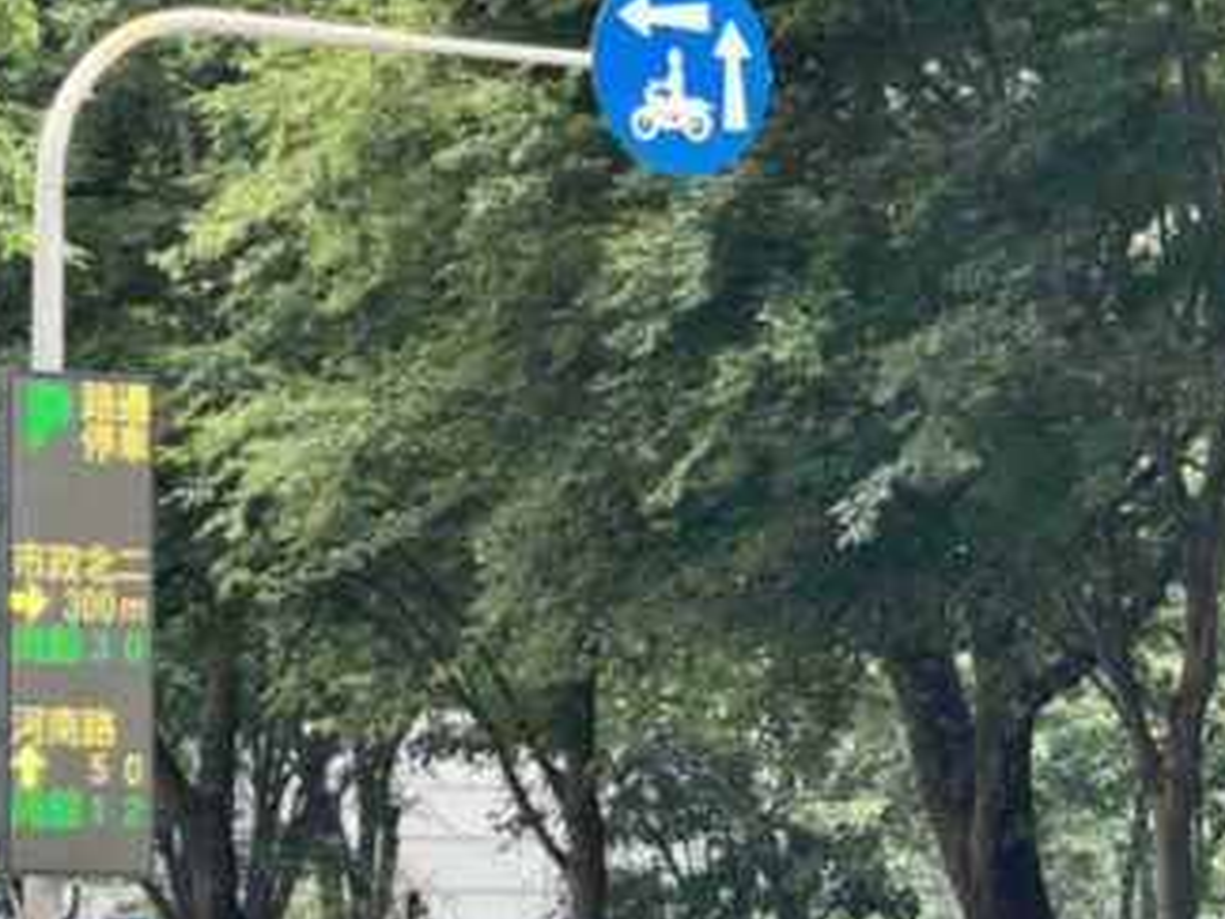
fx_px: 7856
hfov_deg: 8.9
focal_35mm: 222
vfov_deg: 6.7
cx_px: 113
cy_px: 480
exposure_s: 1/169
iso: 50
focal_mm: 15.66
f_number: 2.8
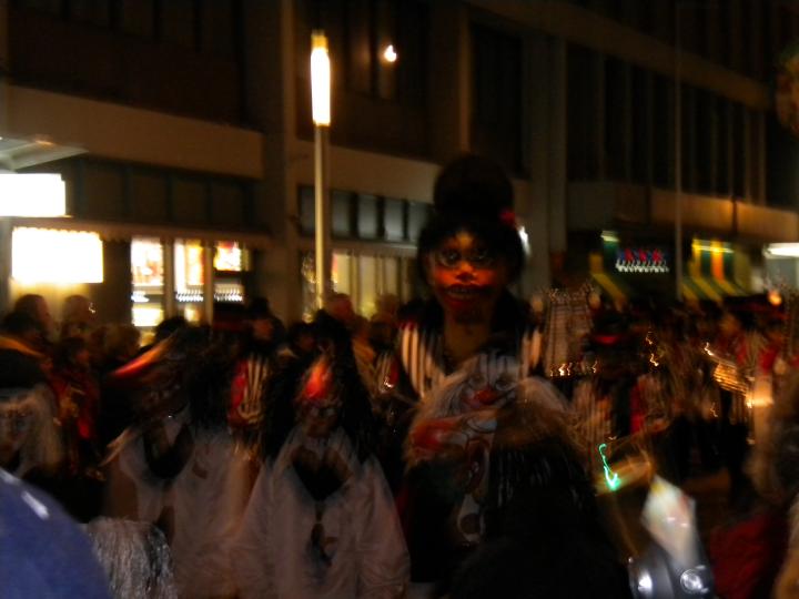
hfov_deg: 18.7
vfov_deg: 14.1
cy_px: 300
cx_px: 400
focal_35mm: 105
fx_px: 2424
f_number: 5.9
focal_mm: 18.9
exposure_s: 1/4
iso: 400
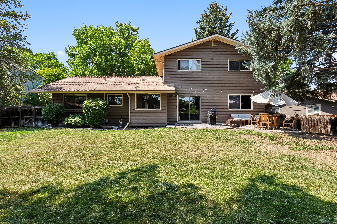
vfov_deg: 73.7
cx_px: 168
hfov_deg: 96.7
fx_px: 150
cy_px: 112
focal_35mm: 16
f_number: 8
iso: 200
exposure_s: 1/320
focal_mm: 16
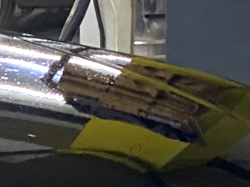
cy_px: 290
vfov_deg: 7.3
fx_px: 1437
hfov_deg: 9.3
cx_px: -246
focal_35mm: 199
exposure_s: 1/50
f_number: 1.8
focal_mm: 4.25
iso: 500
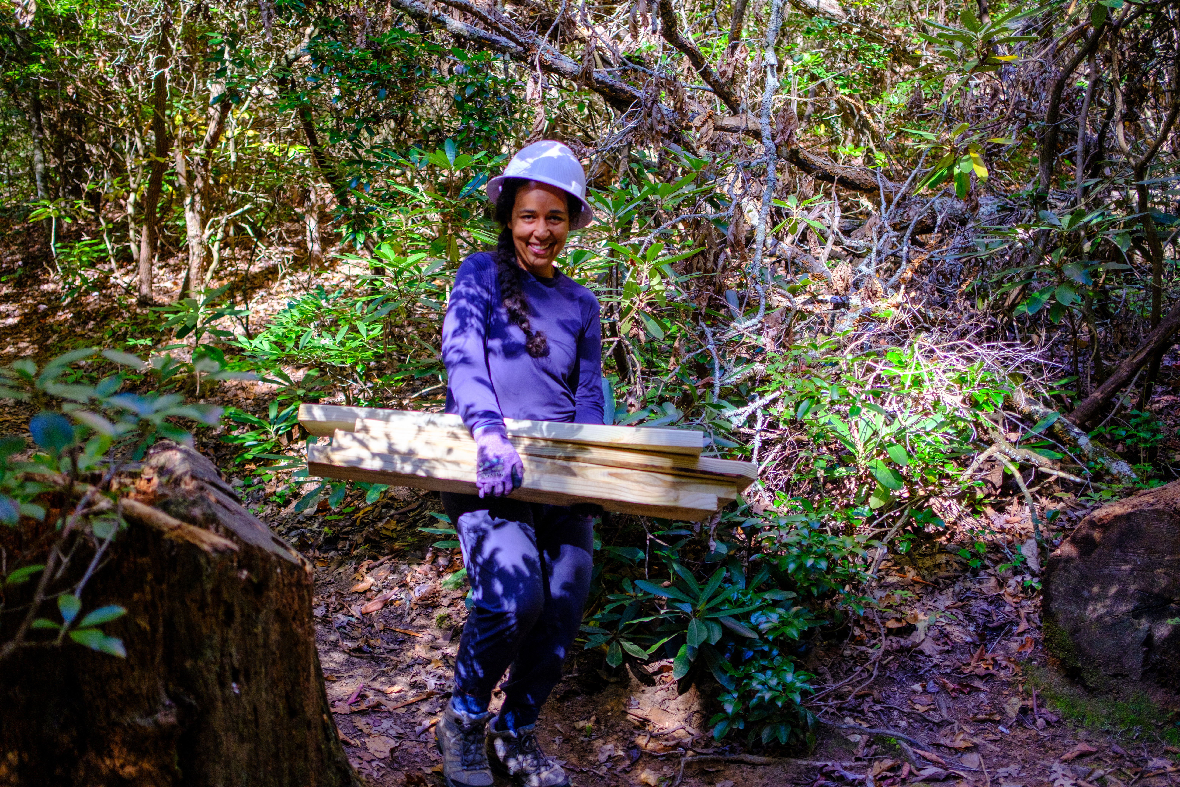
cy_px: 394
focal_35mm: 35
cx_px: 590
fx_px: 1147
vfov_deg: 37.9
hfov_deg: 54.4
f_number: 2
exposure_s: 1/500
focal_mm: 23
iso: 500
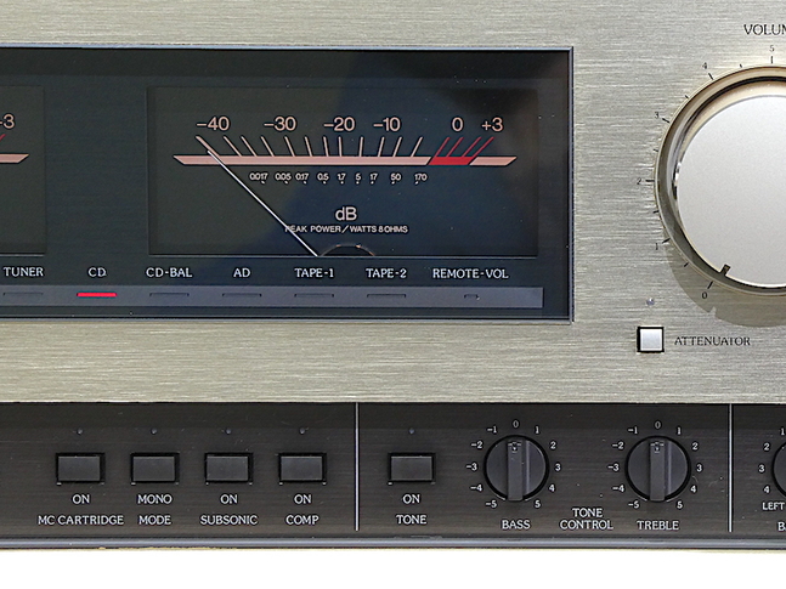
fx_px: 5085
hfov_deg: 8.8
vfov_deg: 6.6
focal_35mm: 224
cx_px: 561
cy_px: 310
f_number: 5.4
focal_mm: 27.1
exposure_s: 1/5
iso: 200
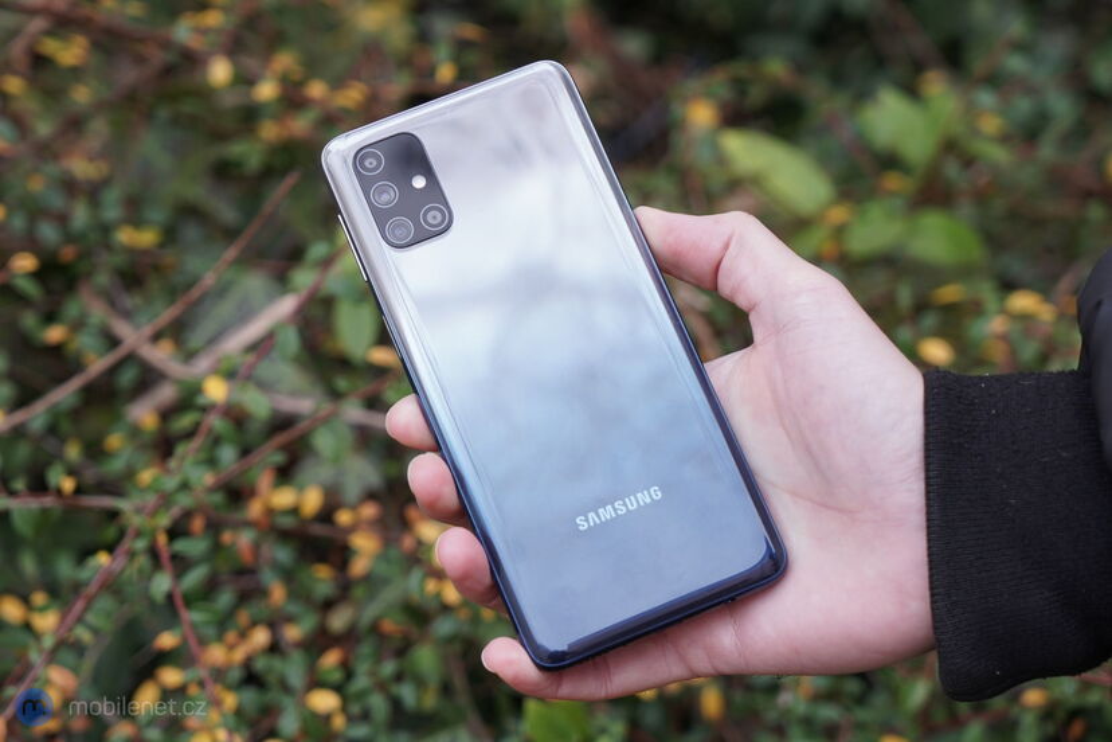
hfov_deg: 28.8
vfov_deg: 19.5
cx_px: 556
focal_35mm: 70
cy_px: 371
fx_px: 2162
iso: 800
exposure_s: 1/200
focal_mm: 70
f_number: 5.6
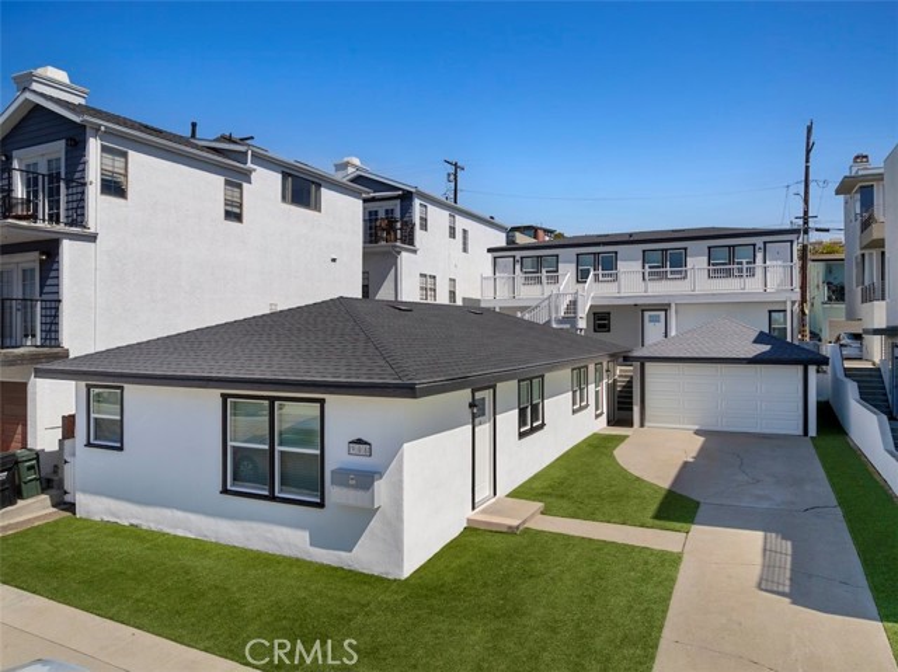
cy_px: 336
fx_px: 622
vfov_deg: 56.8
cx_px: 449
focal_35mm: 24
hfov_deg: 71.6
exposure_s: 1/500
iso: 140
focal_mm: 12.29
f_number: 2.8
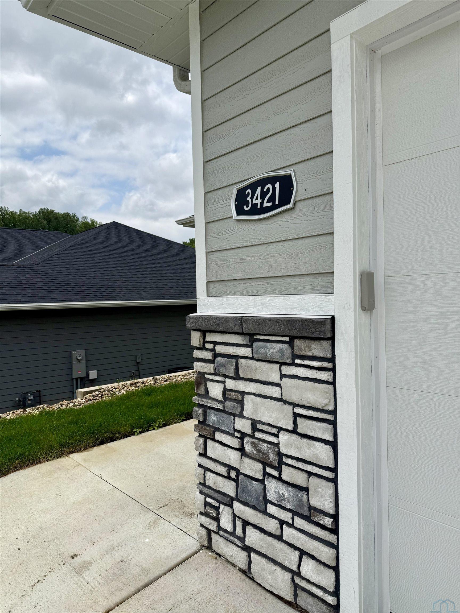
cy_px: 306
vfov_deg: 71.6
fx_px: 425
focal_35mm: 24
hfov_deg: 56.8
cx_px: 230
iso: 80
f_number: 1.78
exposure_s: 1/9091
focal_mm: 6.76
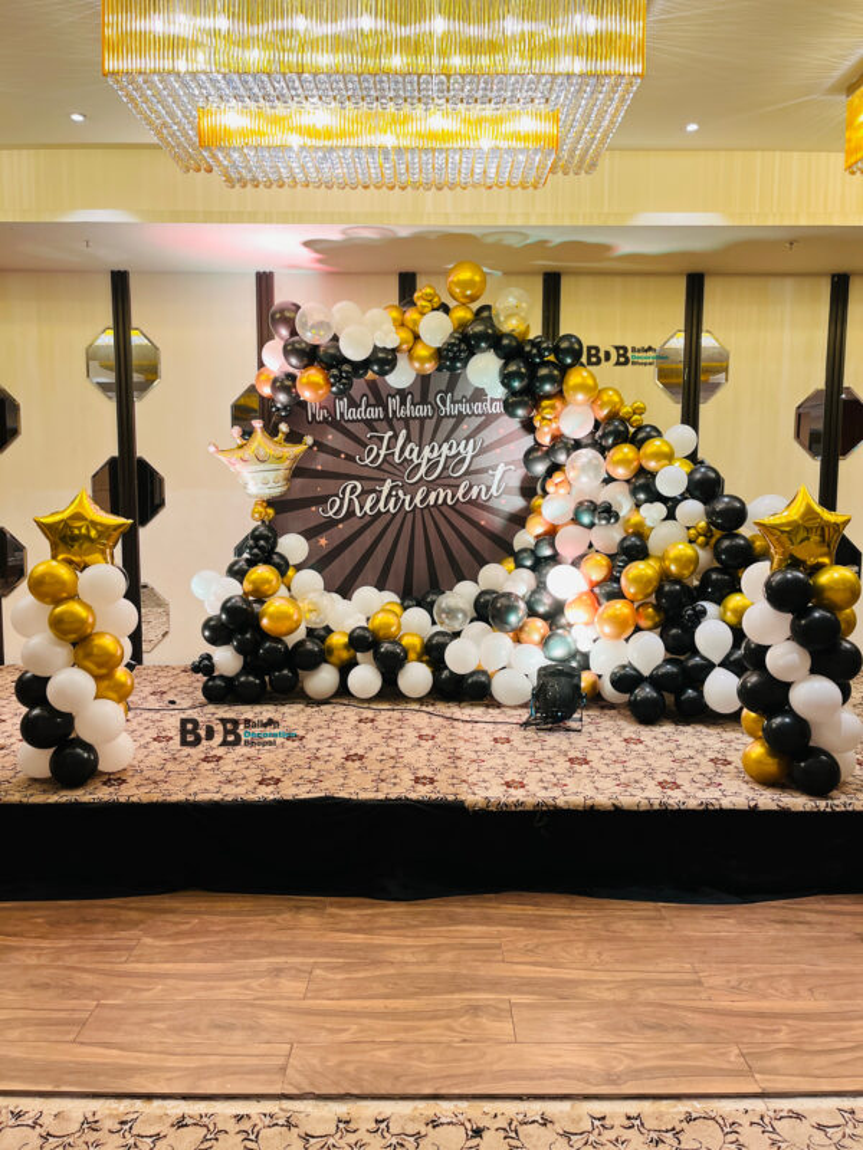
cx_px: 432
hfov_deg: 53.1
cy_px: 575
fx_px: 864
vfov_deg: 67.3
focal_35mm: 26
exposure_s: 1/100
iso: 100
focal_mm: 5.1
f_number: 1.6
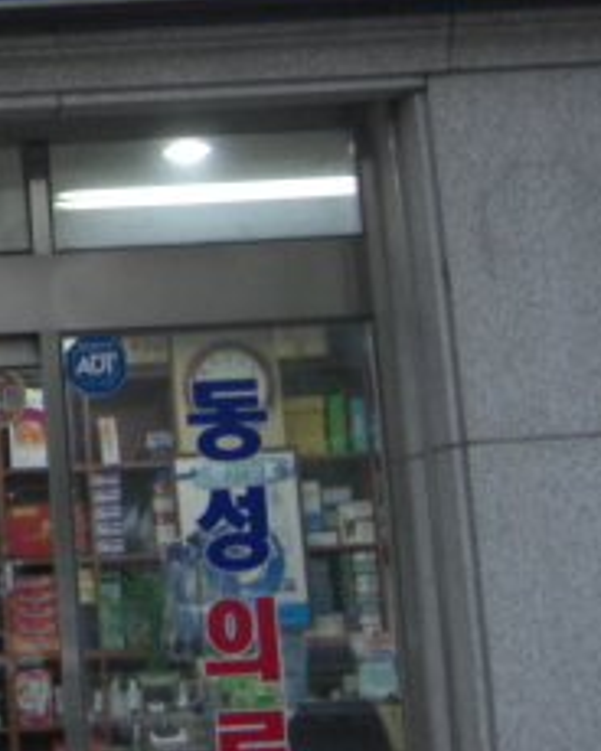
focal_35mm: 103
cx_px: -317
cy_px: -29
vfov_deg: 18.1
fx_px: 2290
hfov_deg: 14.0
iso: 200
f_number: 2.8
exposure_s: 1/100
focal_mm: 7.9
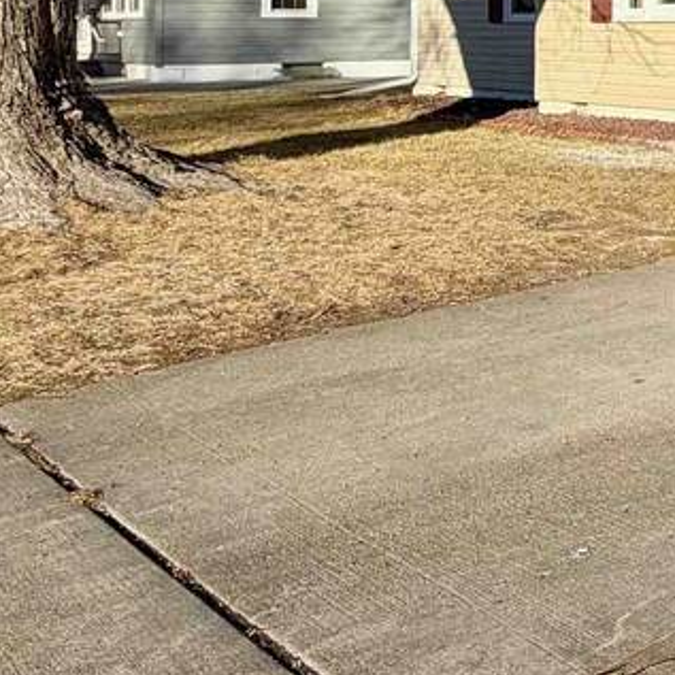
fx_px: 1103
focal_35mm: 50
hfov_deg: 24.7
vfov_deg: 31.5
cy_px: 0
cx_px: 1054
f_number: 2.2
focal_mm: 2.22
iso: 20
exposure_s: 1/779
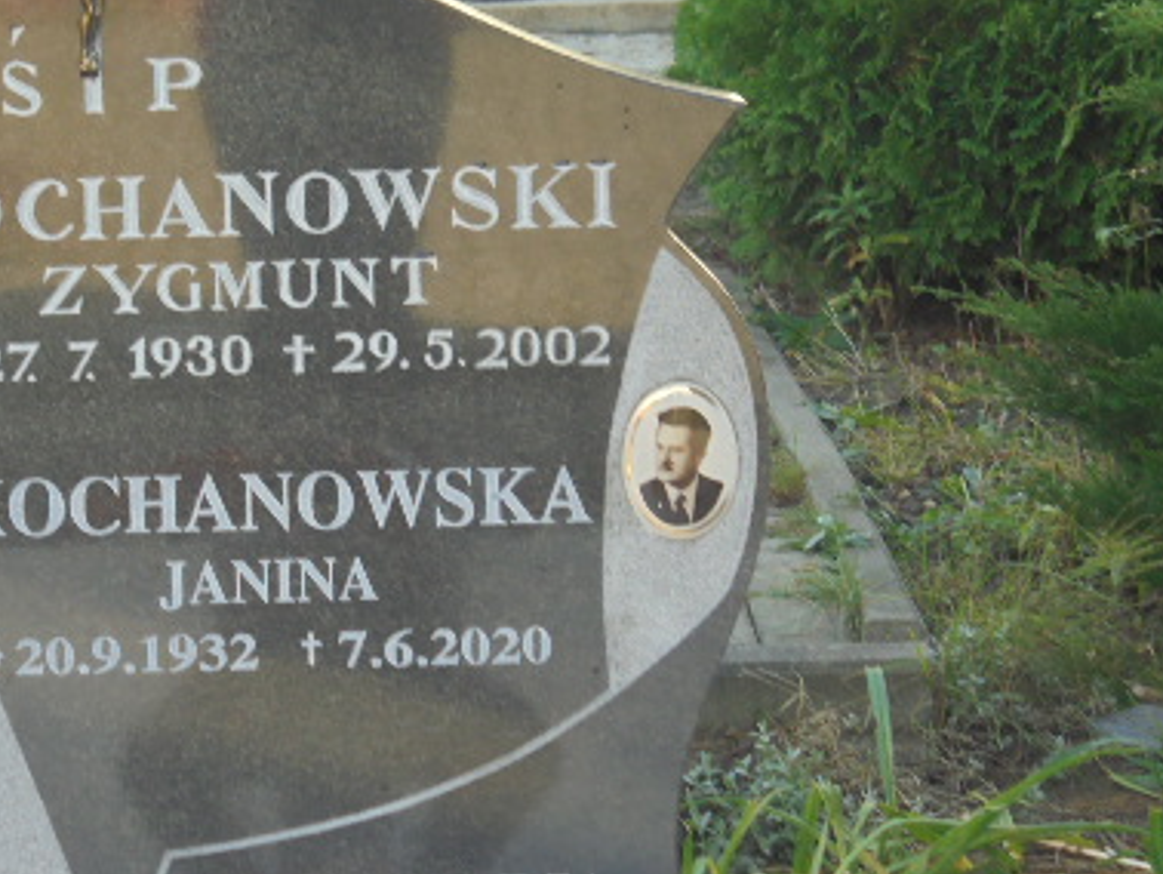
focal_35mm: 159
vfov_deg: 9.3
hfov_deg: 12.4
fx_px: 5345
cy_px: 234
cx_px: 228
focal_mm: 16.9
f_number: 4.7
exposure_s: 1/60
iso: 100
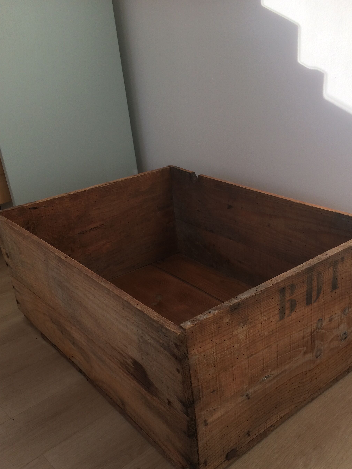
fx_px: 475
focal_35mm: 35
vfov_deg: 52.5
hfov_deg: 40.6
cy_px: 257
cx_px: 208
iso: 32
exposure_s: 1/423
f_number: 2.2
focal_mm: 4.15
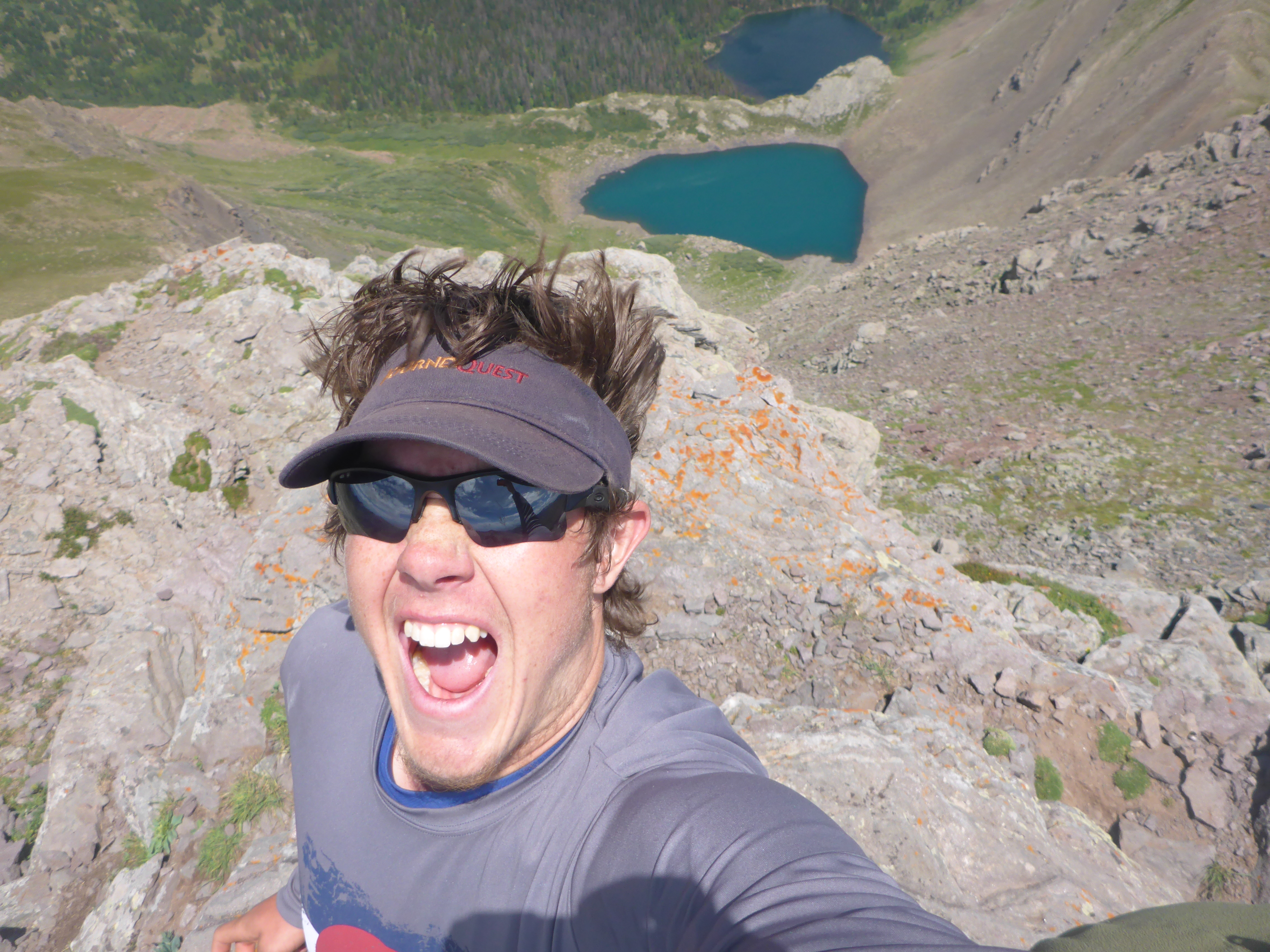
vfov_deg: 49.7
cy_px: 476
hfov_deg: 63.4
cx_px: 635
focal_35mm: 28
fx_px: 1027
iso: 100
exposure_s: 1/125
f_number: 10
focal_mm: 4.9
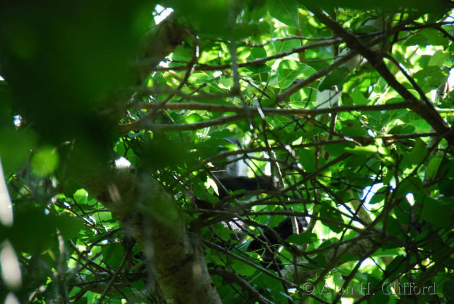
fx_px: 3786
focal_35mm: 300
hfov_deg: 6.9
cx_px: 227
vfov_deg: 4.6
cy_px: 152
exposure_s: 1/100
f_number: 5.6
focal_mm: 200
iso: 450
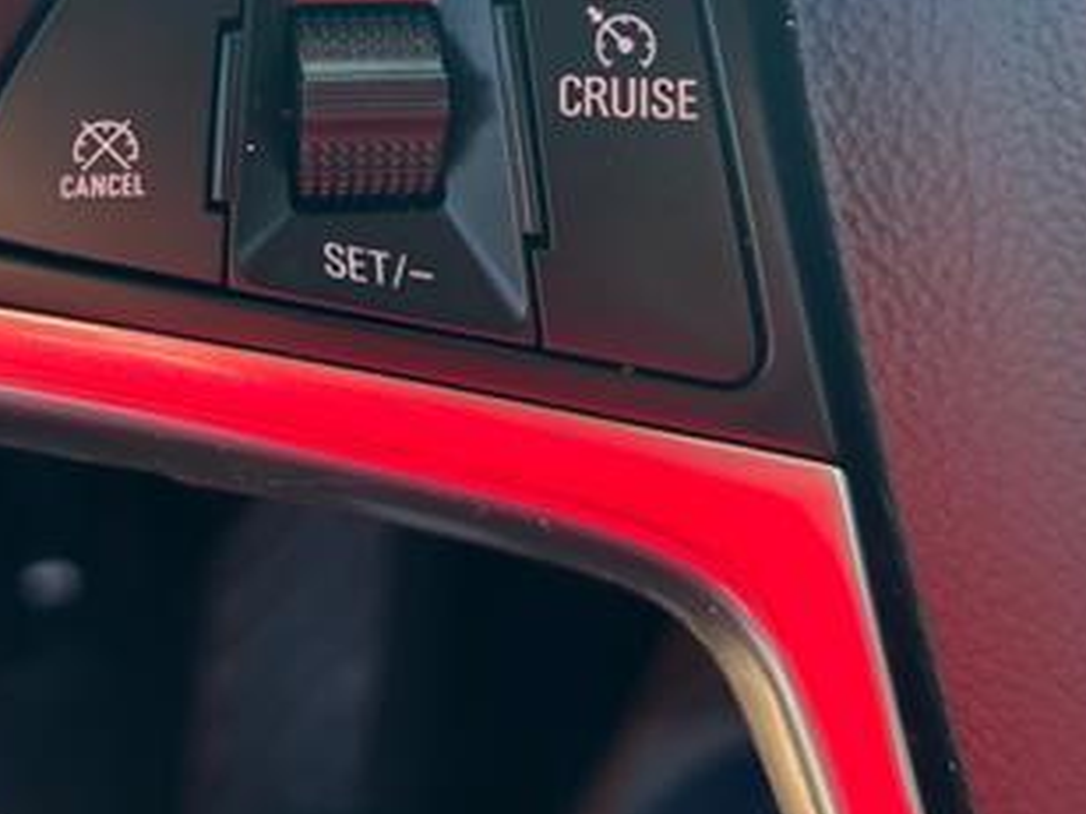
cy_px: 53
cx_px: 296
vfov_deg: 26.0
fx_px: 1694
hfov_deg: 34.9
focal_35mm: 54
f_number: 1.5
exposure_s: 1/220
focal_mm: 5.7
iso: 40
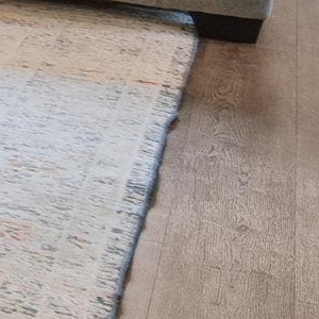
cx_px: -1155
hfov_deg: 6.9
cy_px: -400
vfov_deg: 10.5
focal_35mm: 148
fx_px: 1543
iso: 100
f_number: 4.8
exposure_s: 2.5
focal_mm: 11.5
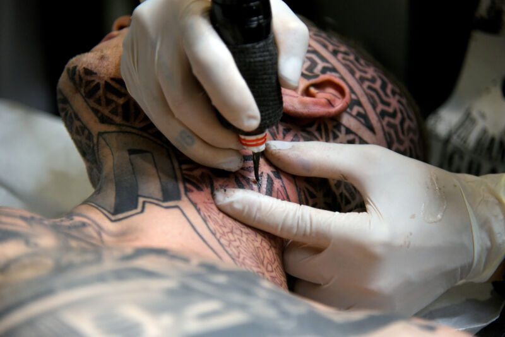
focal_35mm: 110
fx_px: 1544
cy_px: 168
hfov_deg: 18.6
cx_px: 252
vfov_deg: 12.5
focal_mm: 110
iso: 1600
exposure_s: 1/500
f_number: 4
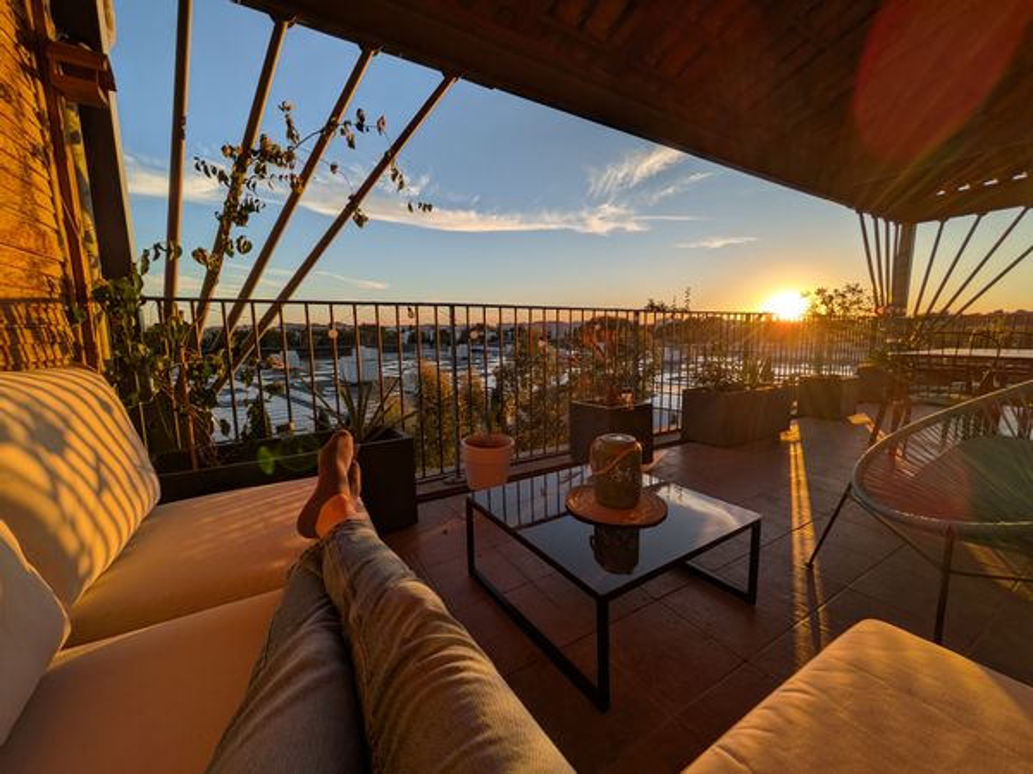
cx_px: 516
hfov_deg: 102.1
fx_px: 418
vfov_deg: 85.7
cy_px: 387
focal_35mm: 14
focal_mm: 1.83
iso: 51
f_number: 2.2
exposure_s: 1/1553
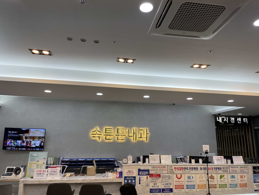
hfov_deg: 67.3
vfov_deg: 53.1
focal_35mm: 26
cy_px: 98
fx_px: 195
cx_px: 130
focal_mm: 4.2
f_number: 1.6
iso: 40
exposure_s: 1/120
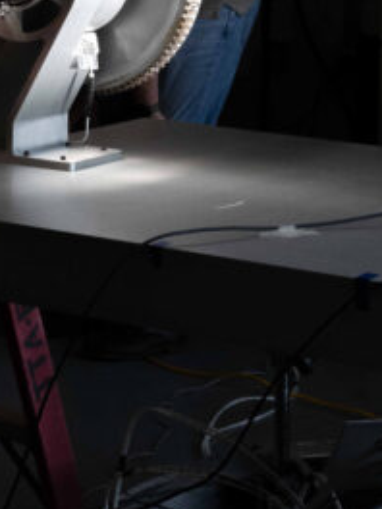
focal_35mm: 155
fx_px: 2281
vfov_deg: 12.0
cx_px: 19
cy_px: -312
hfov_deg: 9.5
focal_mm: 37
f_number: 11
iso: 1600
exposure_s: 1/400
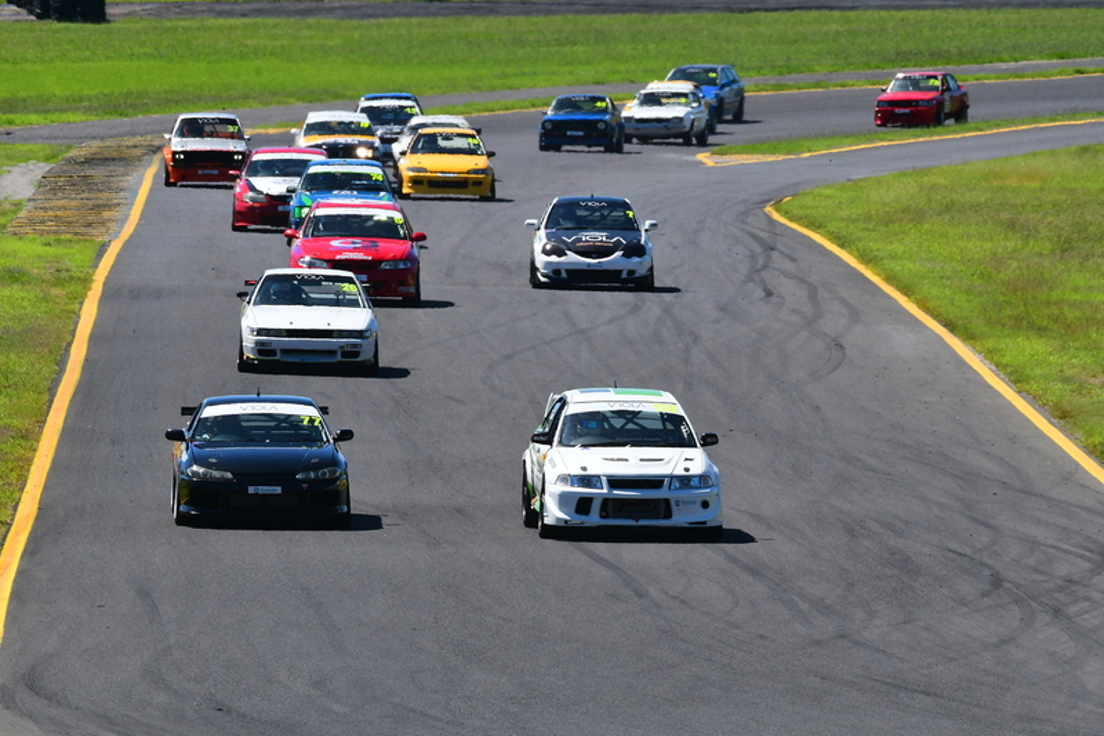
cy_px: 368
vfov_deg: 2.3
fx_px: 18395
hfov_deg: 3.4
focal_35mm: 600
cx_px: 552
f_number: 13
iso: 500
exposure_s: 1/640
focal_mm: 400
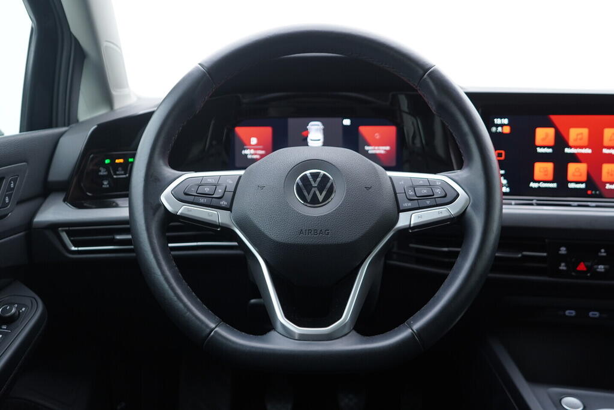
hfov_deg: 53.1
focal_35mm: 36
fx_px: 614
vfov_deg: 36.9
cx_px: 307
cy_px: 205
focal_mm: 24
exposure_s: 1/40
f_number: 2.8
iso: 200
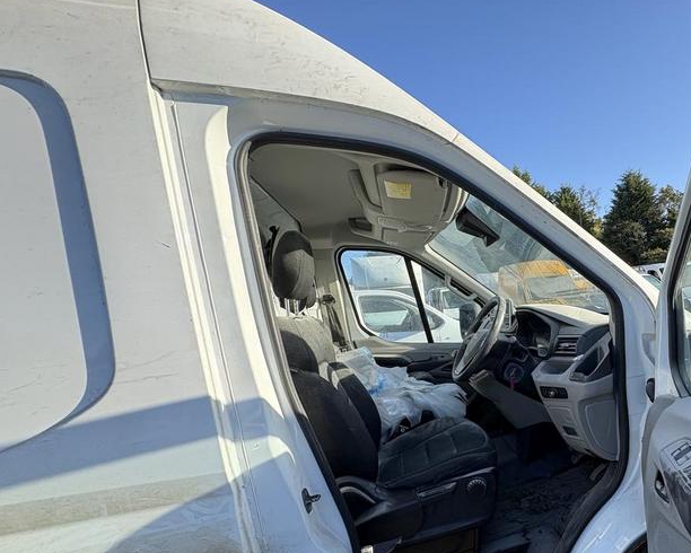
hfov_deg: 75.5
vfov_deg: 66.3
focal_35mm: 20
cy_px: 368
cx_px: 505
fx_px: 409
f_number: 2.2
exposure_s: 1/299
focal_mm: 2.22
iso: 64
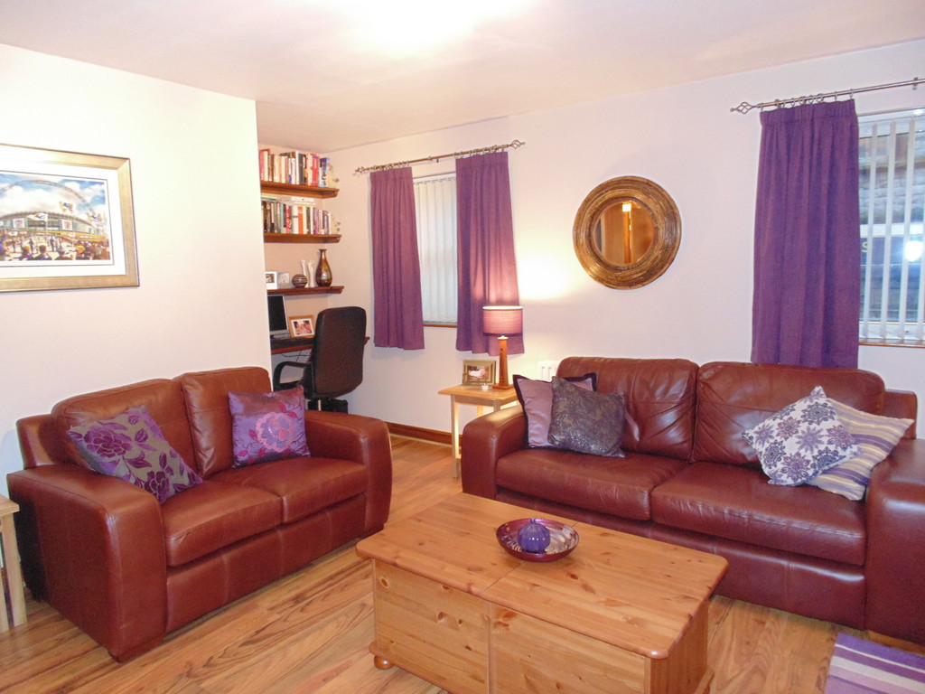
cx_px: 462
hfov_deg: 76.4
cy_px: 347
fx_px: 588
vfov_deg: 61.1
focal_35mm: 22
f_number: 3.1
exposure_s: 1/10
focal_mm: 4
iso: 400
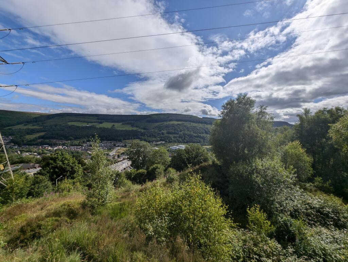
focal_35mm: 12
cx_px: 174
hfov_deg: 110.5
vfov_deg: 94.6
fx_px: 121
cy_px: 131
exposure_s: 1/8403
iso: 40
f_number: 1.95
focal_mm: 2.23
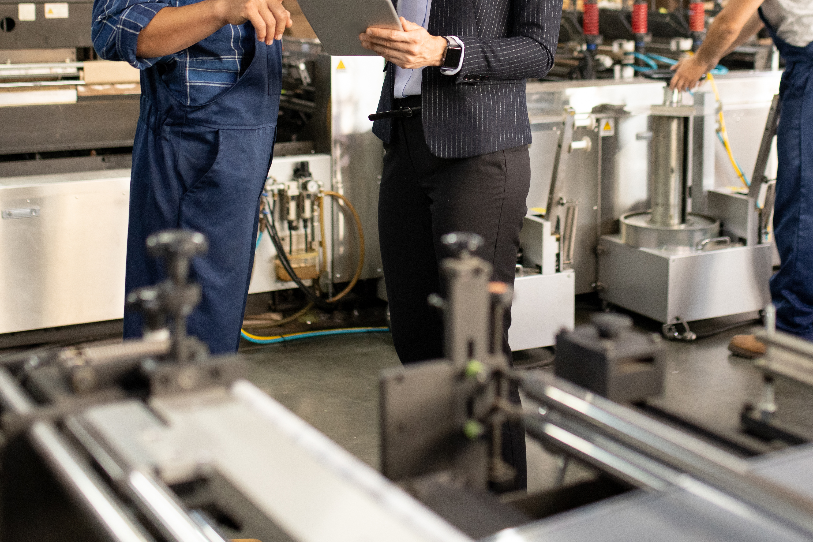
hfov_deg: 32.4
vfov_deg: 21.5
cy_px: 76
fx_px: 1400
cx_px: 435
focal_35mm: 62
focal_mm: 35
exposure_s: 1/125
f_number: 2.2
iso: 800
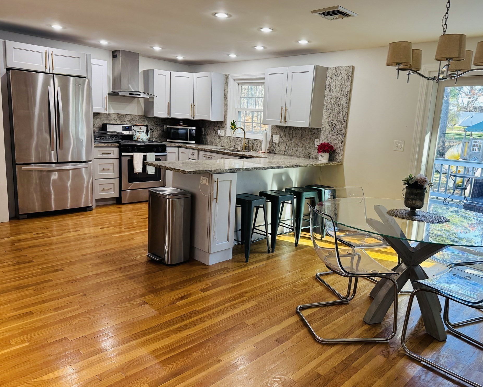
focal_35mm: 26
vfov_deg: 54.9
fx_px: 372
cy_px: 193
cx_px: 259
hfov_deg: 65.9
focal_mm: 6.76
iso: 160
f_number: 1.78
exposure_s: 1/120
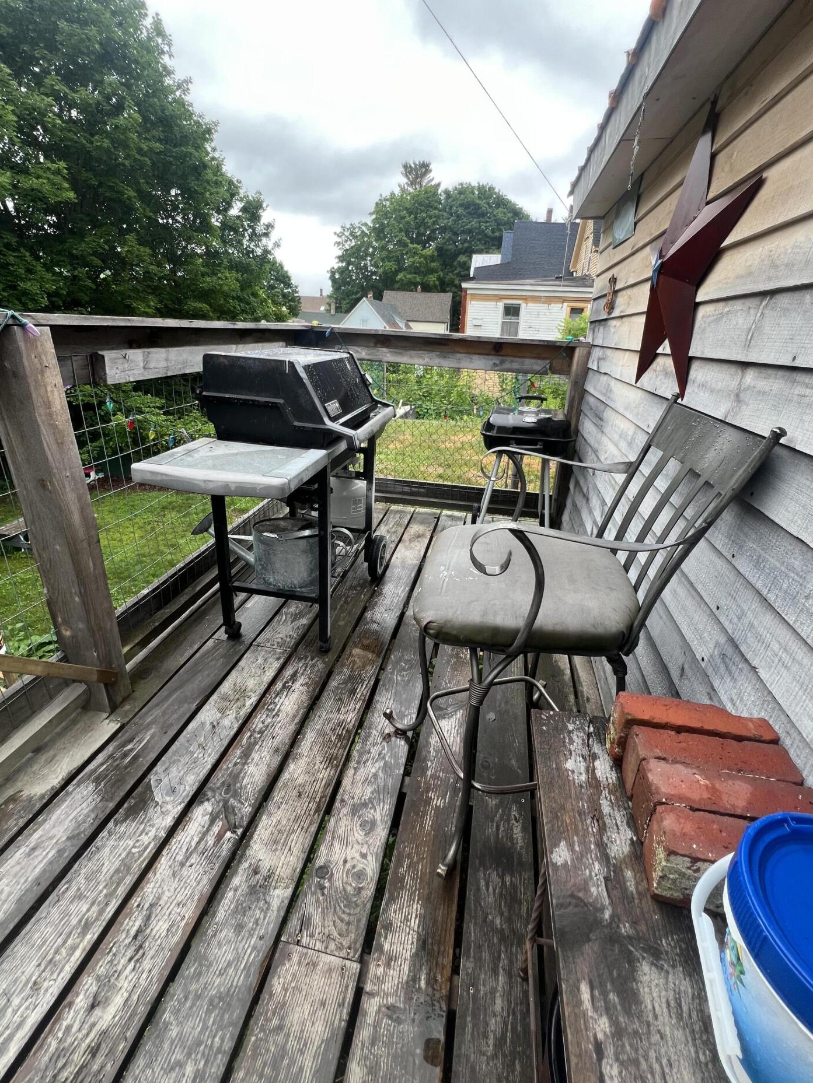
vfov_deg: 101.9
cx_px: 421
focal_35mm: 14
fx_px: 438
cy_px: 507
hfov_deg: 85.6
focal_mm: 1.57
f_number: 1.8
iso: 64
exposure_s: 1/99
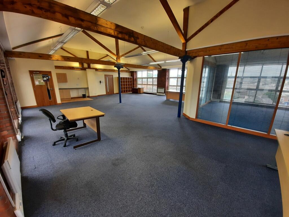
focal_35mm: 13
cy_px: 108
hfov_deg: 106.2
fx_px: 109
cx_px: 144
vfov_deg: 89.9
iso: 160
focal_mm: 1.74
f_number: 2.2
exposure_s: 1/50
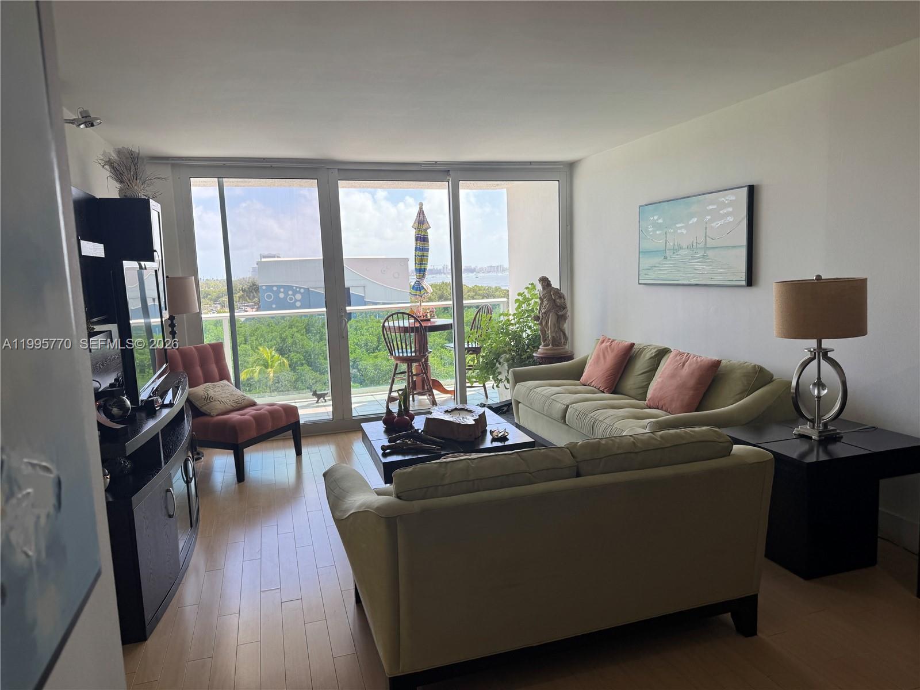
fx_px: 638
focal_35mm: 24
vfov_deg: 56.8
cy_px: 345
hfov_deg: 71.6
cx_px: 460
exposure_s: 1/288
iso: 80
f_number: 1.78
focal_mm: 6.76
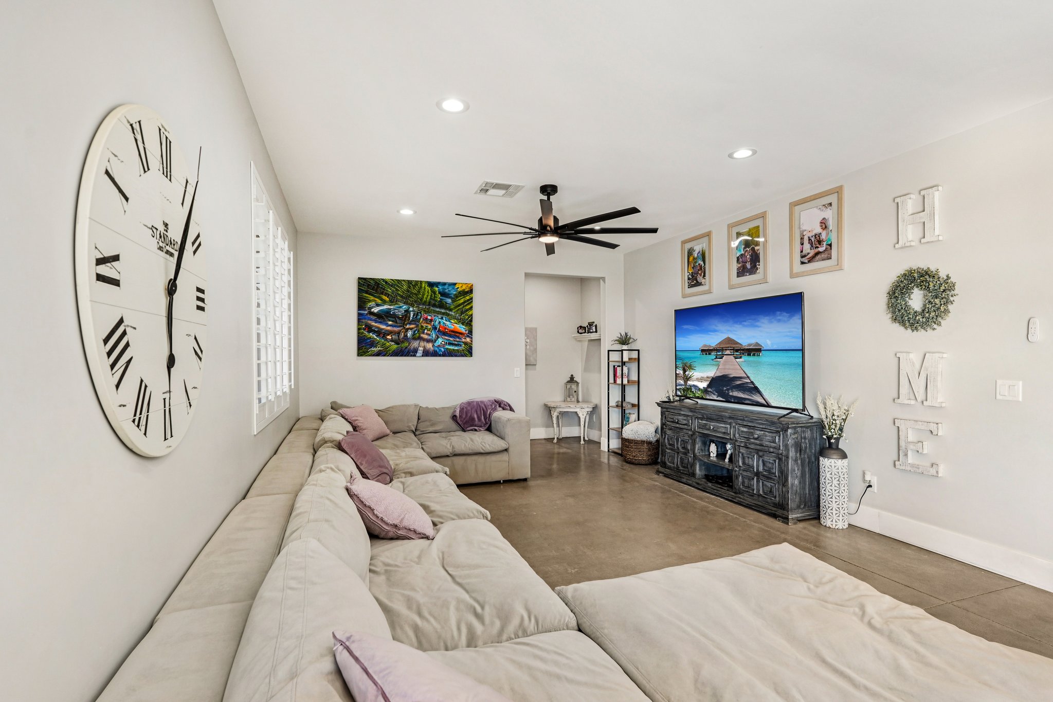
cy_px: 351
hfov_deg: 91.6
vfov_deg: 68.9
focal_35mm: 18
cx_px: 526
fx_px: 512
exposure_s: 1/20
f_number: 8
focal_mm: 17.5
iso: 400
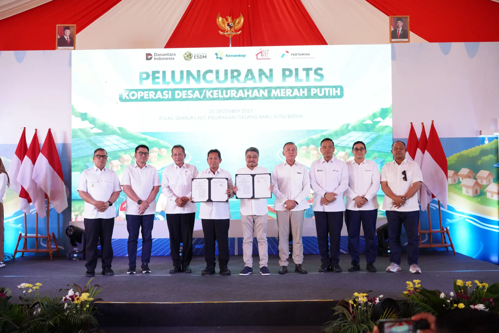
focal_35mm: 35
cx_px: 250
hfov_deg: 54.4
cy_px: 166
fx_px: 485
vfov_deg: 37.9
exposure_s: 1/320
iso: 800
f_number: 3.2
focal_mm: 35
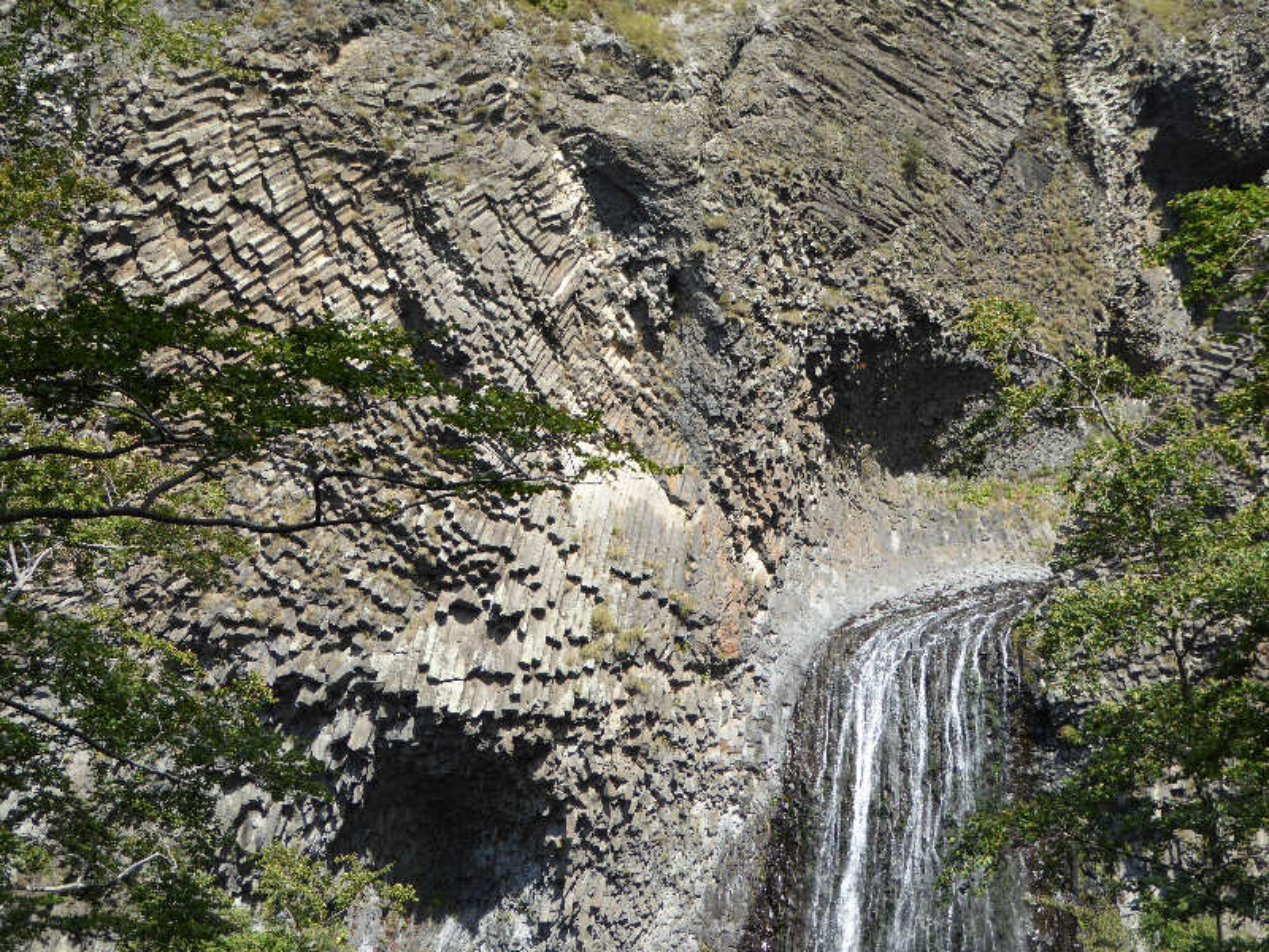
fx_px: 1796
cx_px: 634
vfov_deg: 29.7
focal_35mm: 49
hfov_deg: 38.9
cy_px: 476
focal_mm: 8.4
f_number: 4
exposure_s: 1/400
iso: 100
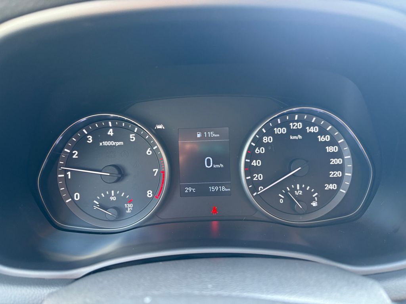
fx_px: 305
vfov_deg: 53.1
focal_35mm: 26
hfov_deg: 67.3
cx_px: 203
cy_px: 152
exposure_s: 1/60
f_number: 1.6
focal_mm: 5.96
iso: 160
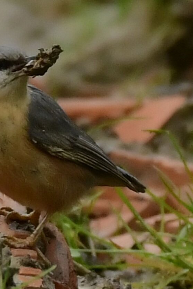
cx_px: 38
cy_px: 144
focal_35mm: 1128
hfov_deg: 1.2
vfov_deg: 1.8
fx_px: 9067
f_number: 6.3
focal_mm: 500
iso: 1600
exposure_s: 1/500
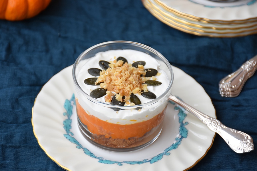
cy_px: 86
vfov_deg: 10.8
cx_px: 128
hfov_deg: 16.1
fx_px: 910
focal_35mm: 128
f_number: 5.6
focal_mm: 85
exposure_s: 1/125
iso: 450
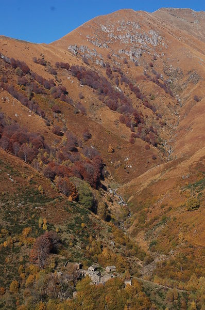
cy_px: 155
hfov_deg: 22.5
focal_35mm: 60
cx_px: 102
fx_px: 514
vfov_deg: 33.4
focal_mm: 40
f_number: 8
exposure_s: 1/500
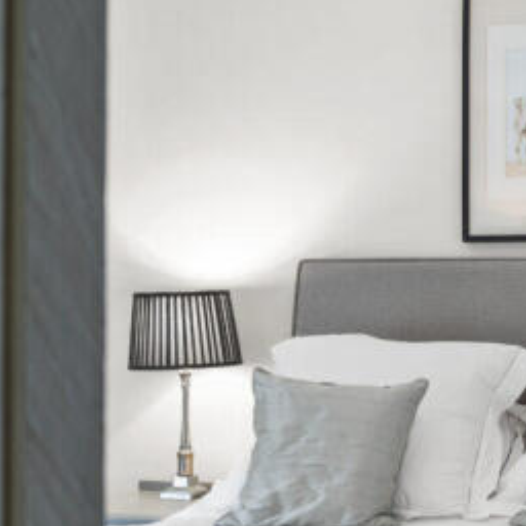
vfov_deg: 22.6
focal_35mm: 76
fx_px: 1307
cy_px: 377
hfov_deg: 21.3
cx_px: 618
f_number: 9
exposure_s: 1/1.67
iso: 250
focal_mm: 35
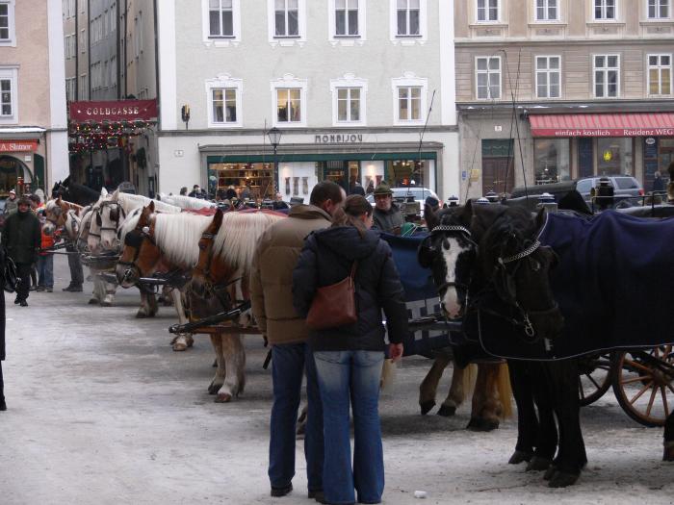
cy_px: 252
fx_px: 1791
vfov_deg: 16.1
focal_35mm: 92
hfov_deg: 21.3
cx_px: 337
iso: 200
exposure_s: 1/320
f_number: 3.2
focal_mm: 19.4
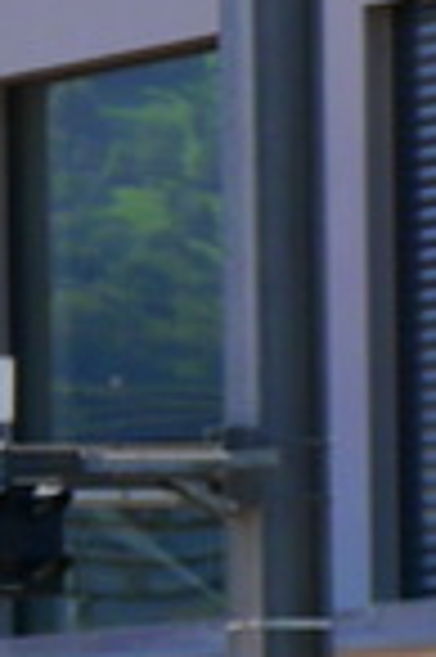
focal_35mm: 634
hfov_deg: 2.1
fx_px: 11544
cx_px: -2202
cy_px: 832
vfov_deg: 3.3
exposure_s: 1/250
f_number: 8
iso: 160
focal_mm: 37
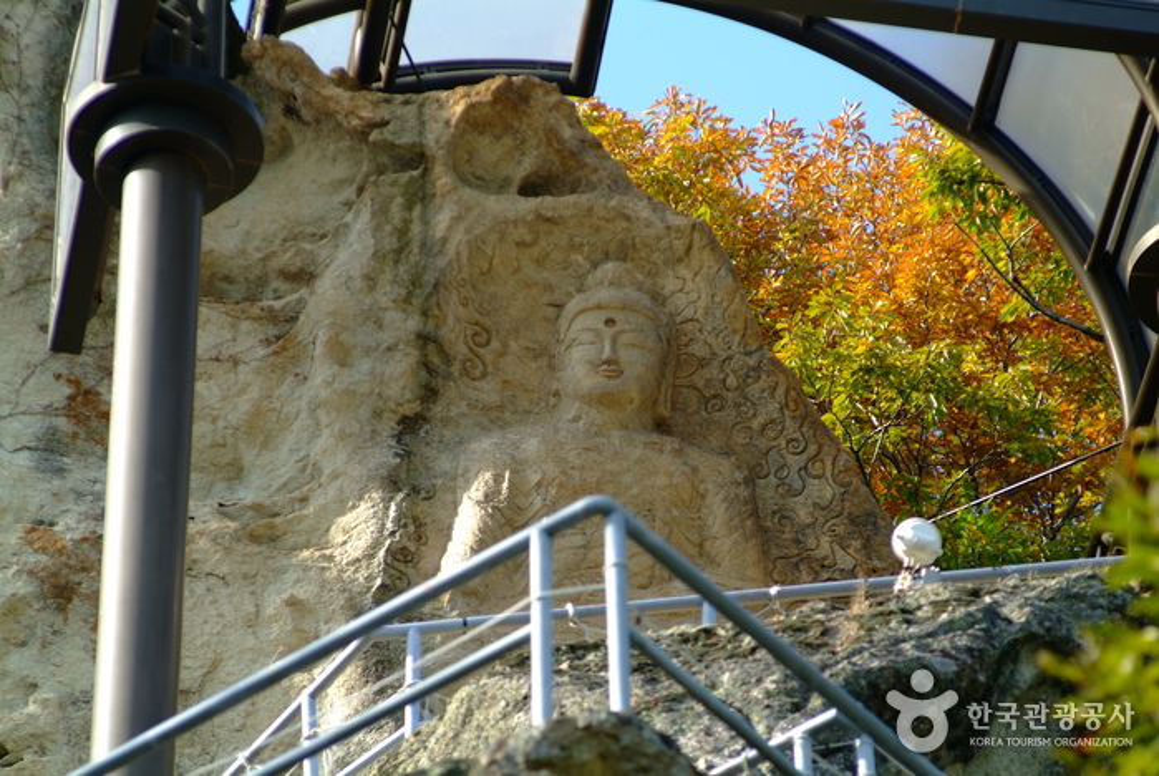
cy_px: 388
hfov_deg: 6.9
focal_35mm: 300
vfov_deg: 4.6
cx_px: 580
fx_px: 9670
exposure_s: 1/250
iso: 100
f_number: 4
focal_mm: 200
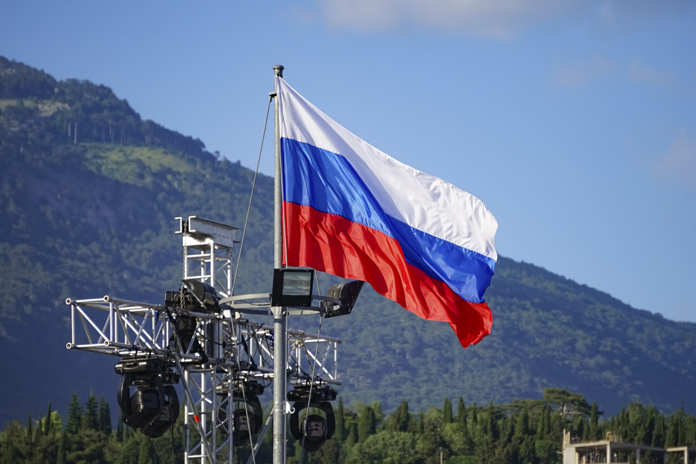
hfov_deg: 6.5
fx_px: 6089
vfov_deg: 4.4
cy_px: 232
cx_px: 348
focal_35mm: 315
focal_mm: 210
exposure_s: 1/320
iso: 100
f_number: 6.3
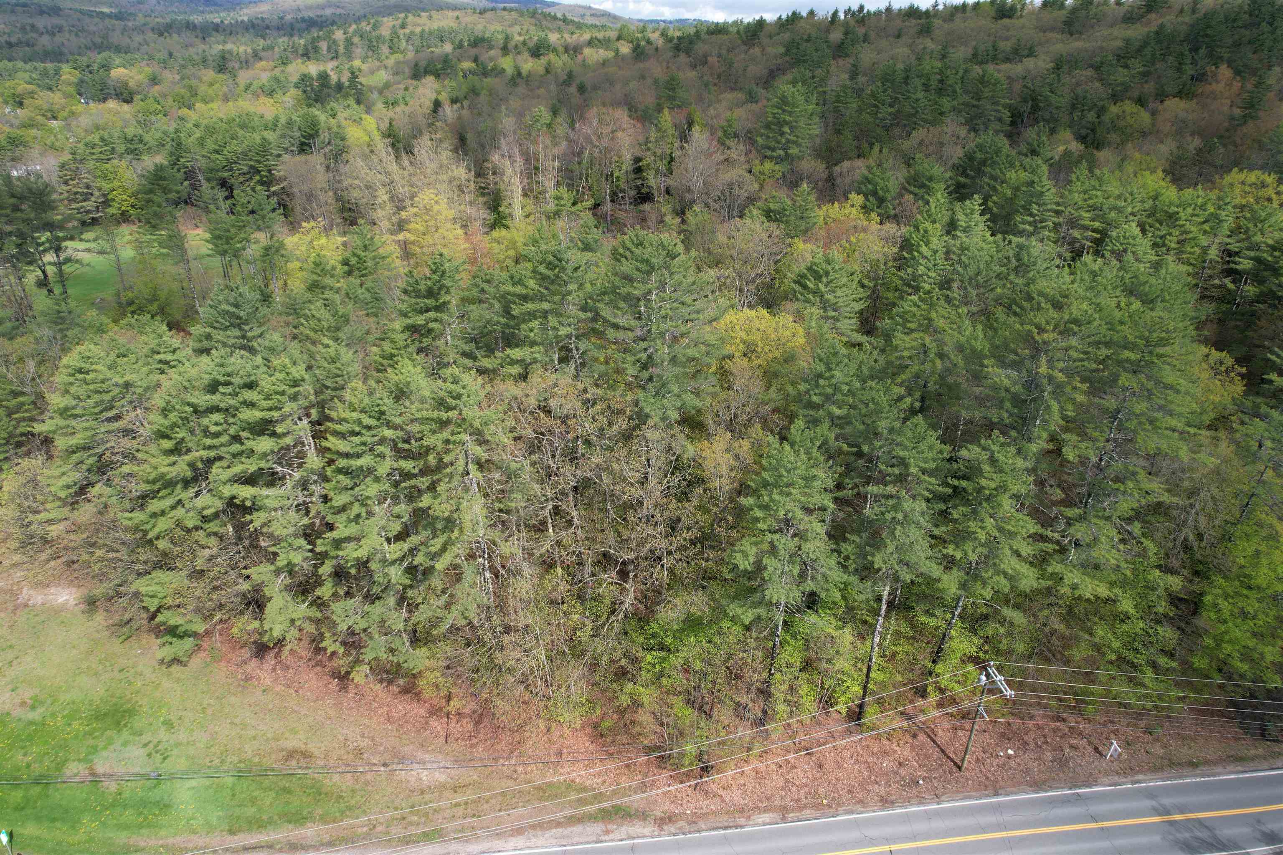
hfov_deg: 78.6
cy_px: 428
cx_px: 642
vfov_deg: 57.2
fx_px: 784
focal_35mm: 22
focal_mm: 8.38
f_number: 2.8
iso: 100
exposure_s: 1/1250
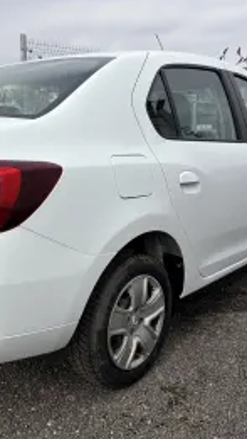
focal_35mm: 39
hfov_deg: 30.2
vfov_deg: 51.6
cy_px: 224
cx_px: 81
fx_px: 454
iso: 50
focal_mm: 5.96
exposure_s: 1/3623
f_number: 1.6
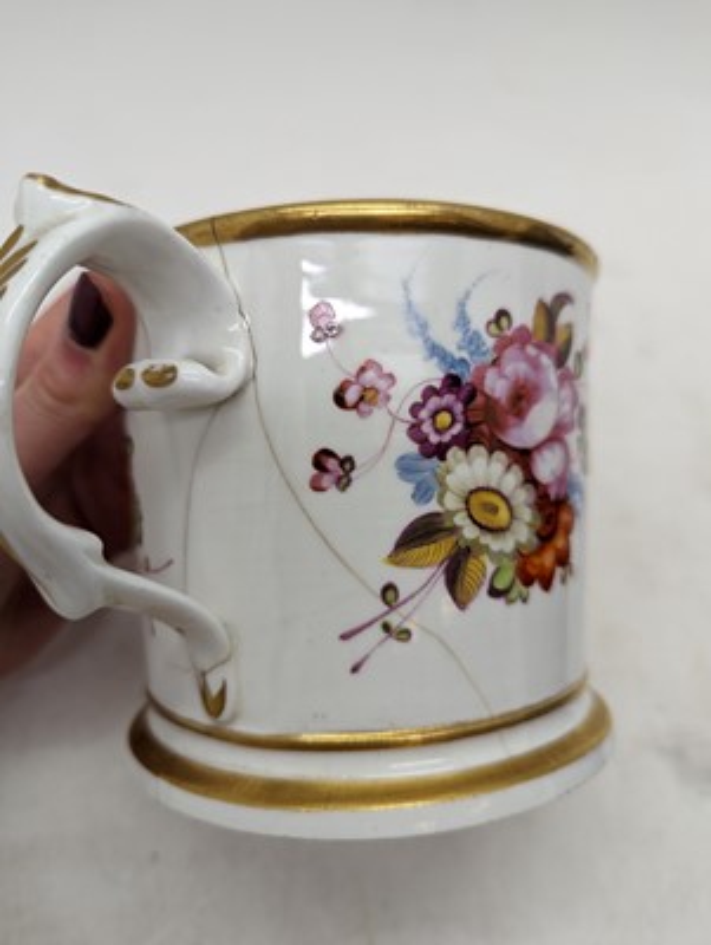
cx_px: 356
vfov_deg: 71.5
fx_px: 656
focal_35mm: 24
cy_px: 472
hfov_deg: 56.9
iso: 131
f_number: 1.85
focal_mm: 6.81
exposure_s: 1/178
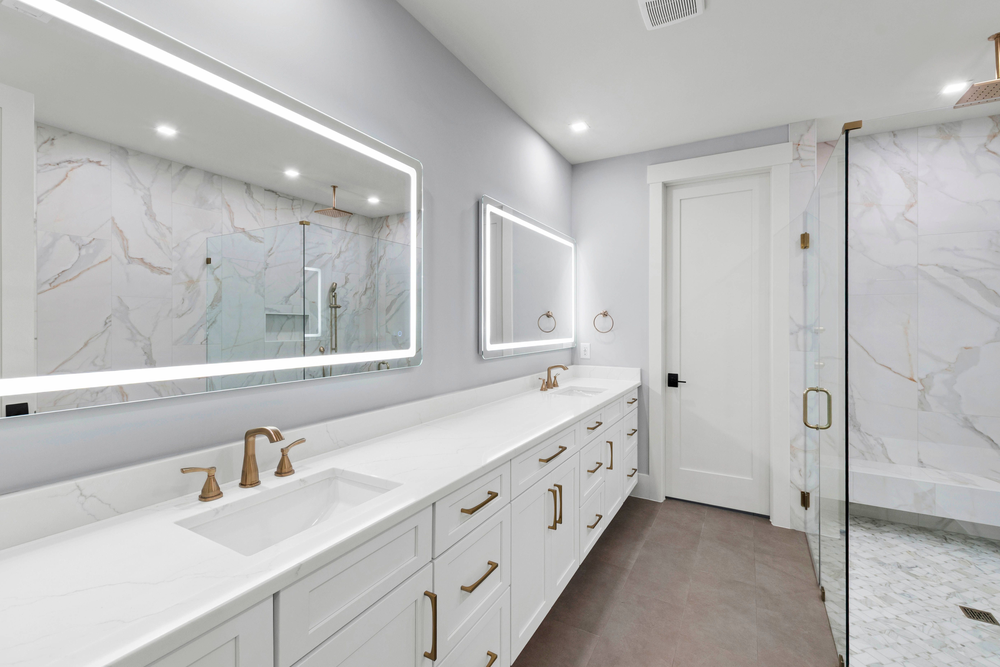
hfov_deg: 100.4
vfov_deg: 77.3
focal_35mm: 15
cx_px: 500
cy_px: 334
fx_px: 417
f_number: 8
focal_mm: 10
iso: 100
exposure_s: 1/4
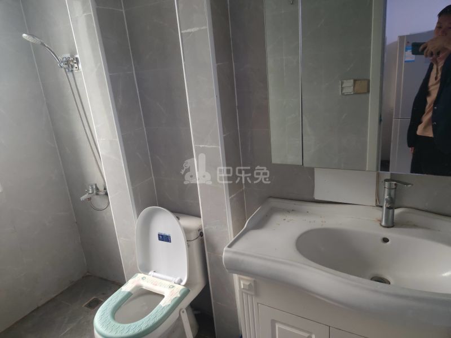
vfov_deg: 56.8
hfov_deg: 71.6
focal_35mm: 24
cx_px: 226
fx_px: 313
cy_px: 169
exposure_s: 1/50
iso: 1023
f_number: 1.69
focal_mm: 6.72
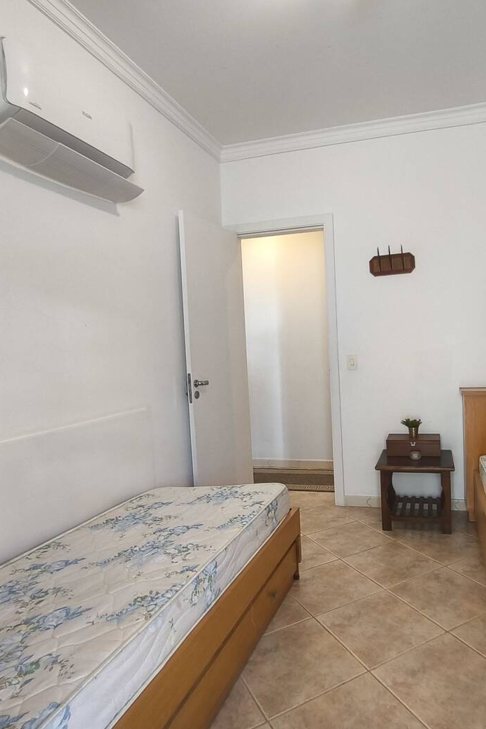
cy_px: 364
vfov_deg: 76.1
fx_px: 466
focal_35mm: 23
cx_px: 321
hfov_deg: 54.1
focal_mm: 1.65
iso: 160
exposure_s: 1/30
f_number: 2.2
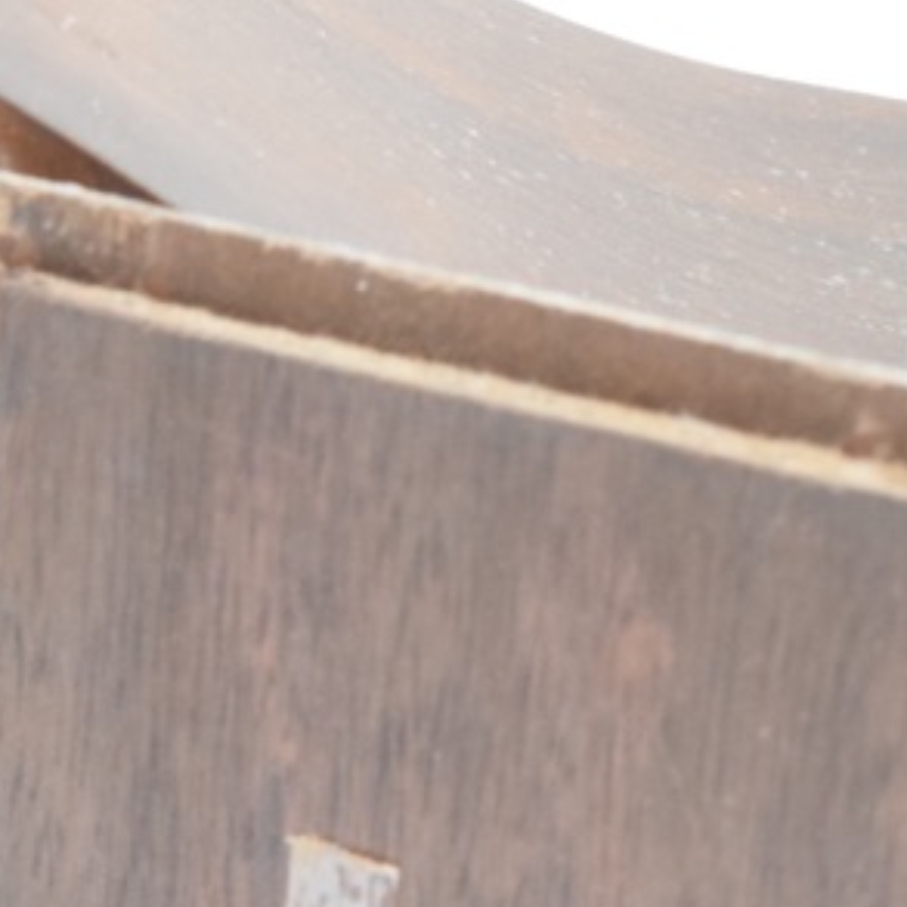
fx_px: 7098
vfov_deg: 7.3
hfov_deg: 7.2
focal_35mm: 239
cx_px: -505
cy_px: 655
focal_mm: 55
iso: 3200
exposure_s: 1/60
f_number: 5.6
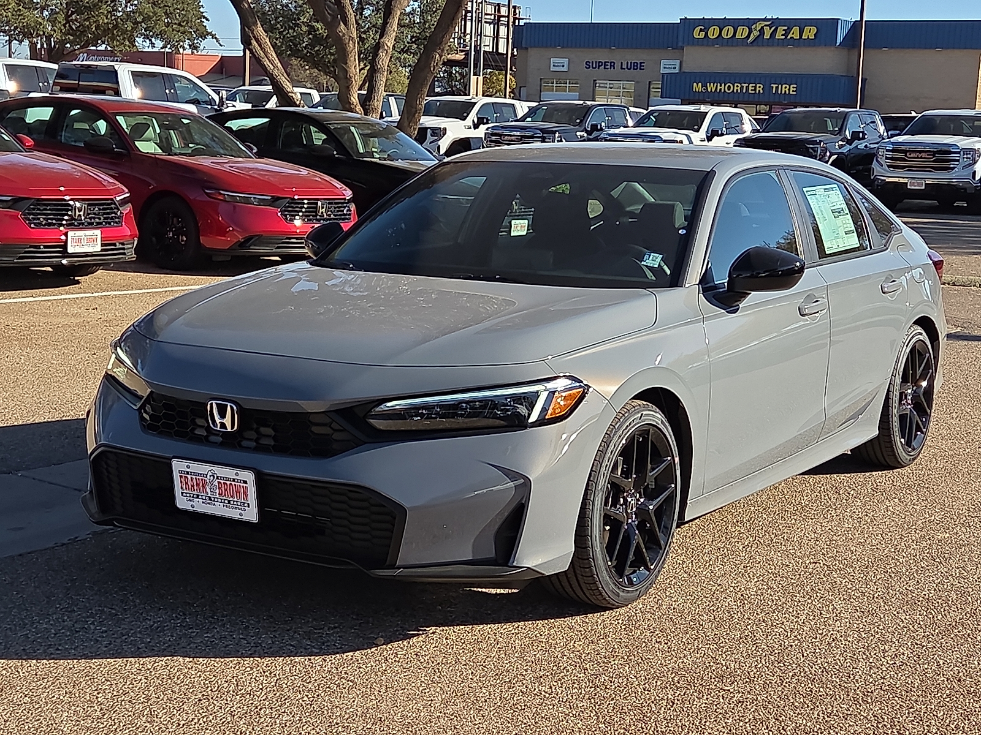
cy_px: 368
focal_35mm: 60
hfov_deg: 32.2
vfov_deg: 24.4
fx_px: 1700
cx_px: 490
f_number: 1.8
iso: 25
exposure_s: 1/1111
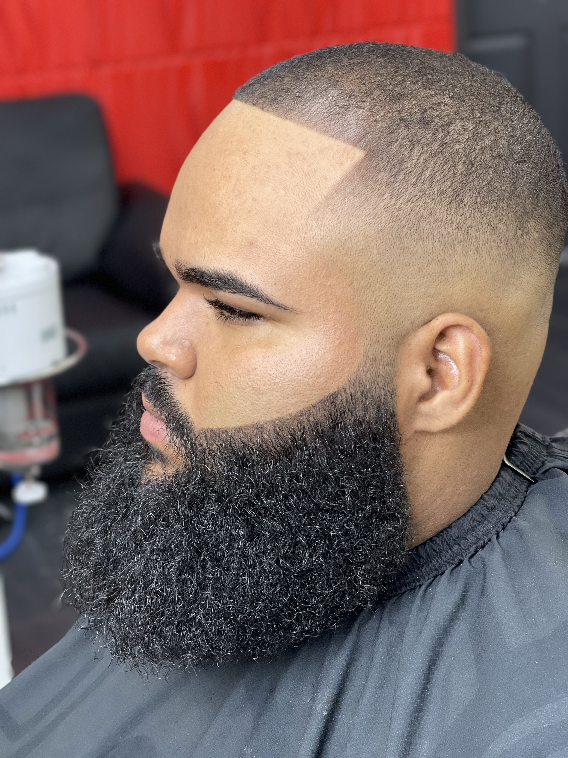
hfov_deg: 22.9
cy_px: 379
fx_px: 1400
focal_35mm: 64
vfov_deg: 30.3
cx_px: 284
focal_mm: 7.5
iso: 125
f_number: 2.2
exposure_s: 1/120
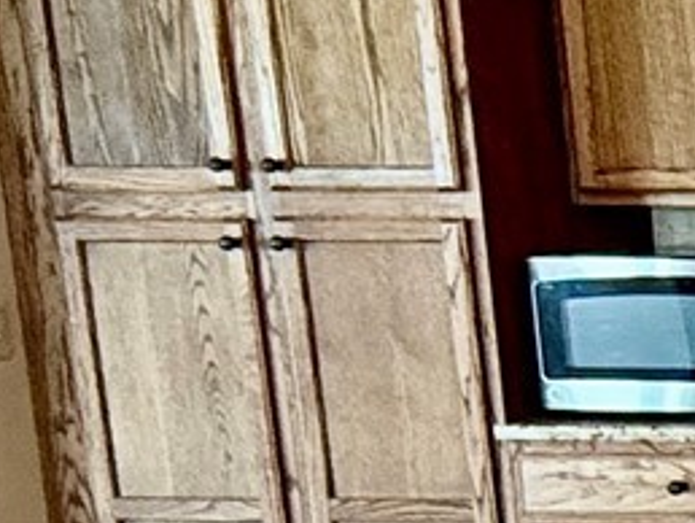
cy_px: 580
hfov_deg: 12.9
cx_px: 1794
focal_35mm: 104
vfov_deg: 13.9
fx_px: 2090
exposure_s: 1/60
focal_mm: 2.22
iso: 200
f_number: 2.2
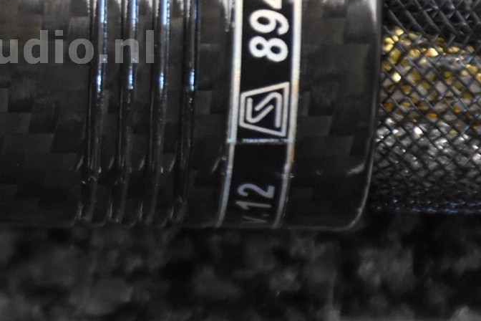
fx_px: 8016
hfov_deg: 3.4
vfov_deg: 2.3
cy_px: 46
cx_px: -137
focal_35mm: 600
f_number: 5.6
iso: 2200
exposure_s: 1/60
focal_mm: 112
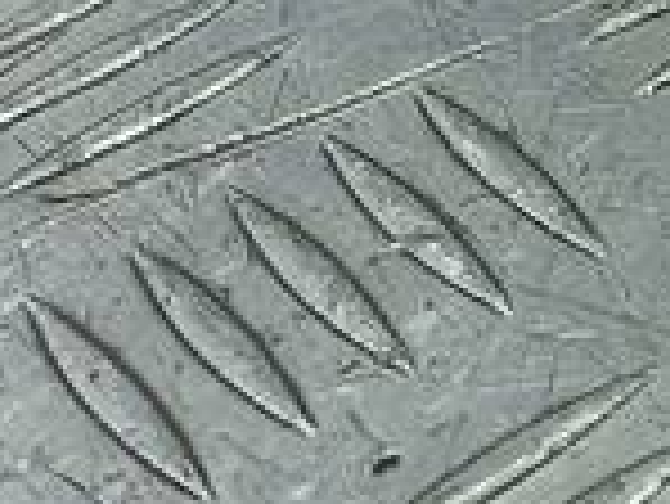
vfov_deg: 8.2
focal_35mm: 172
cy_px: -549
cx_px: 1344
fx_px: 3332
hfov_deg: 10.5
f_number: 1.8
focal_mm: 4.6
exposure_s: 1/50
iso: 50
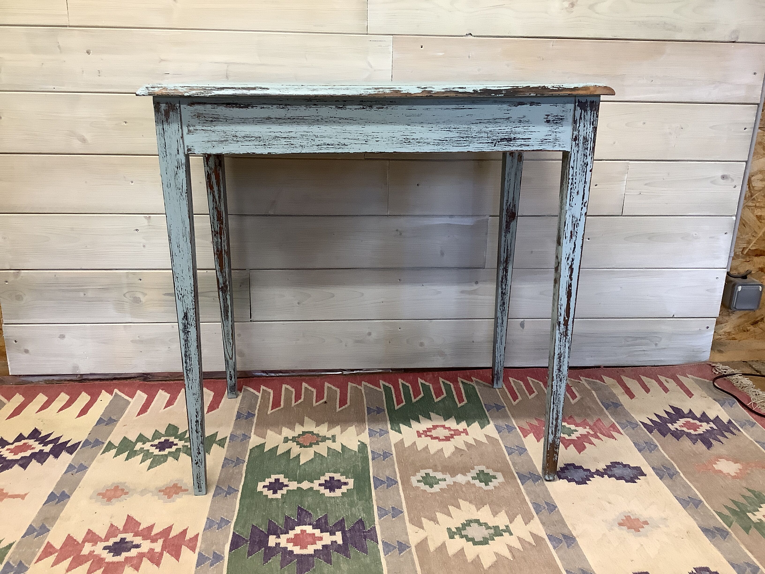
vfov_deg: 45.4
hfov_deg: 58.4
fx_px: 685
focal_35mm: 31
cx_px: 382
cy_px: 287
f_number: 2.4
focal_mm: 3.3
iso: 160
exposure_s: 1/60
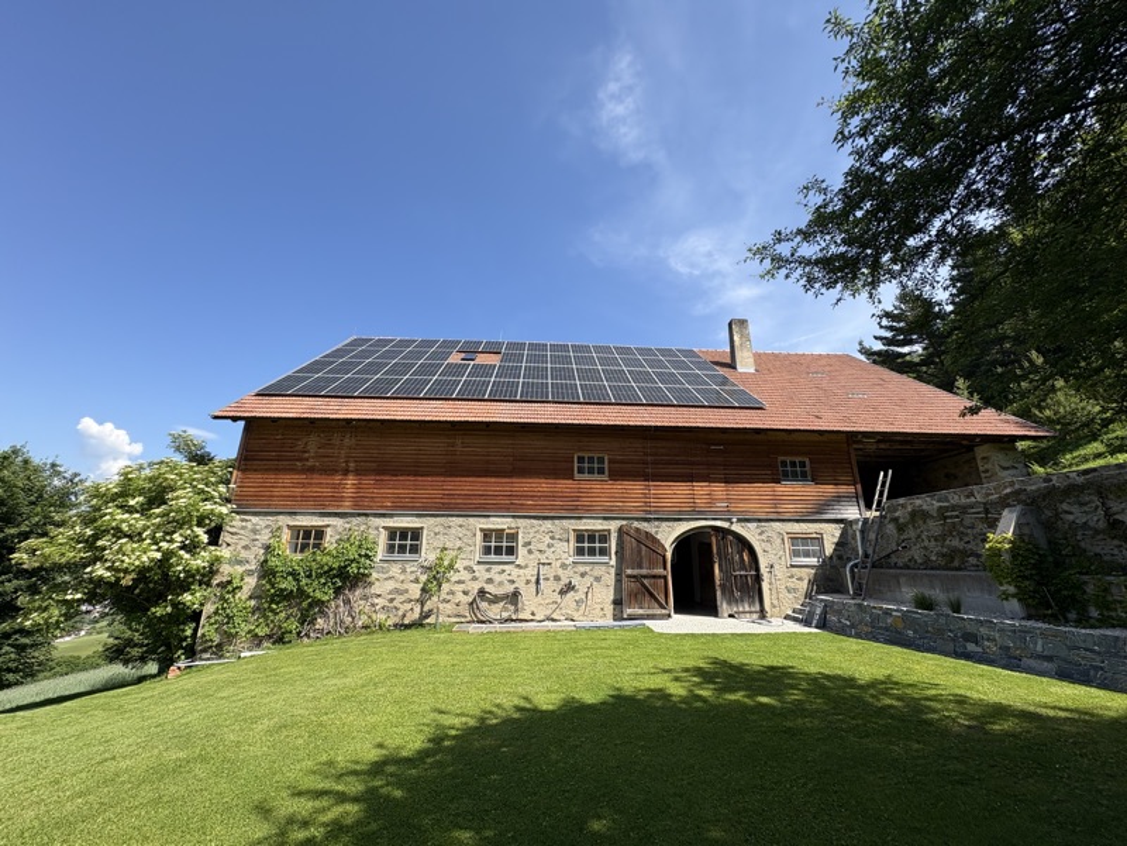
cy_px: 423
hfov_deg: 102.1
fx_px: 456
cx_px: 564
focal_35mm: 14
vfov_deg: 85.7
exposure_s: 1/1110
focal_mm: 2.22
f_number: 2.2
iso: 40
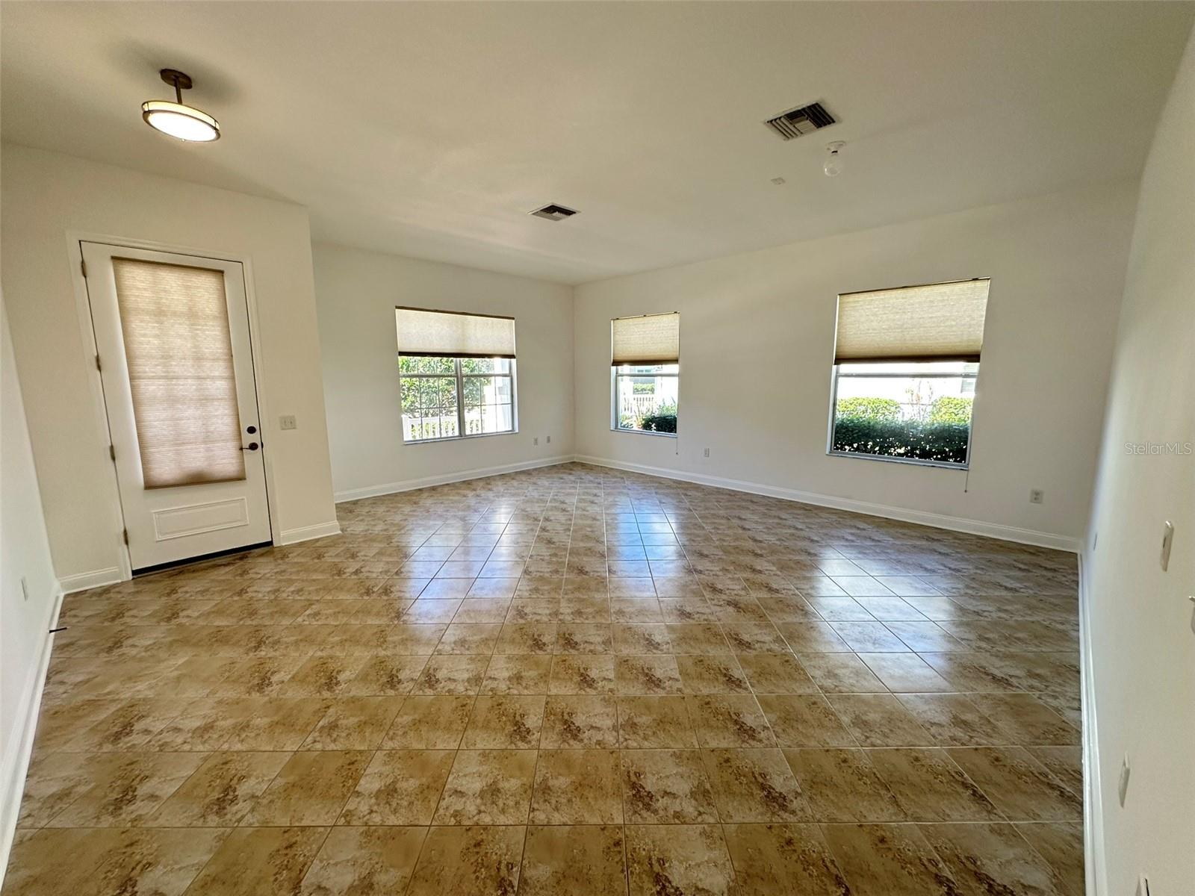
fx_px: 483
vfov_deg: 85.7
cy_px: 448
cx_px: 598
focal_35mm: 14
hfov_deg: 102.1
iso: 125
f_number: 2.2
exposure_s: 1/120
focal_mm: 2.22
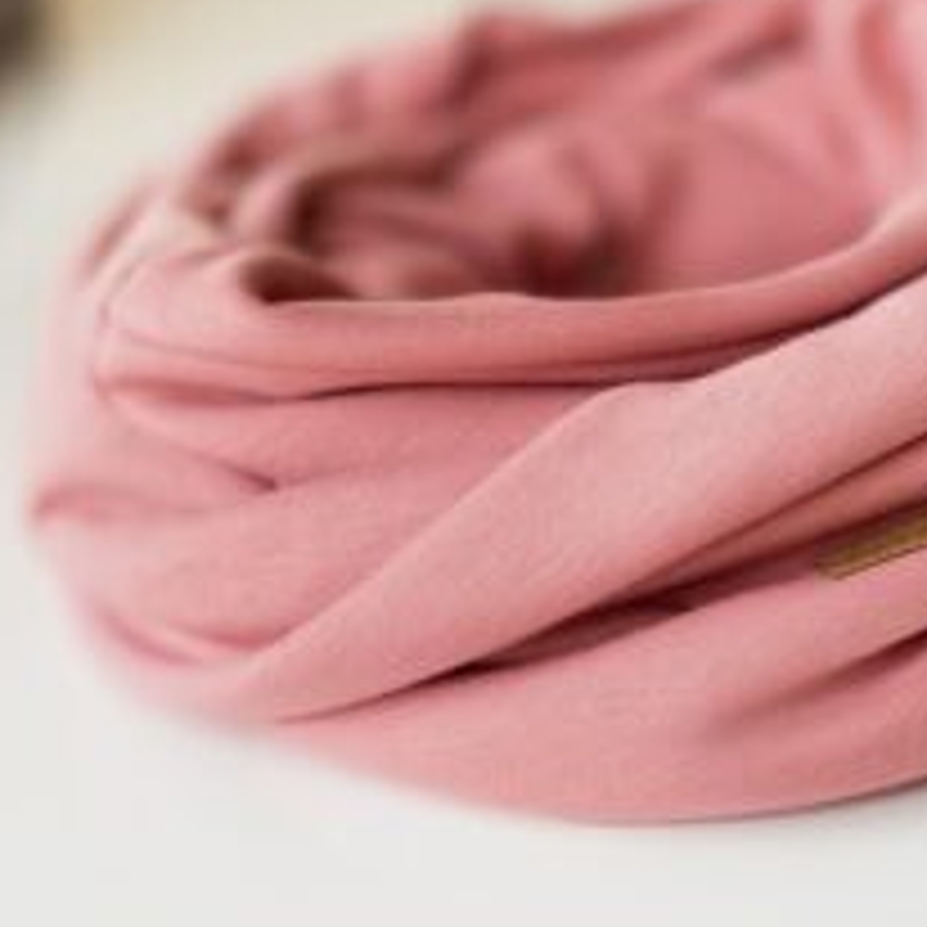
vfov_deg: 22.4
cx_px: 655
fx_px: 2333
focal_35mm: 77
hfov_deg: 22.3
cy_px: 551
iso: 160
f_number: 2
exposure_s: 1/122
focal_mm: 6
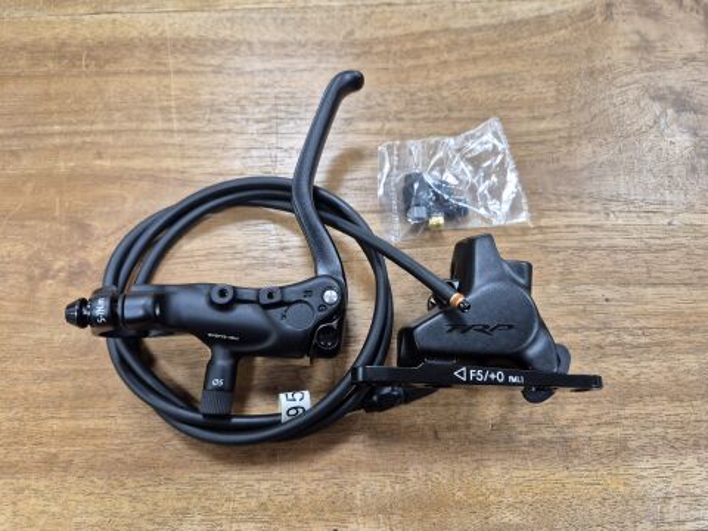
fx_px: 470
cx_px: 354
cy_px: 266
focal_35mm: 23
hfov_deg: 73.9
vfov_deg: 58.9
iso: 250
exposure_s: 1/100
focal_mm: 5.4
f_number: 1.8
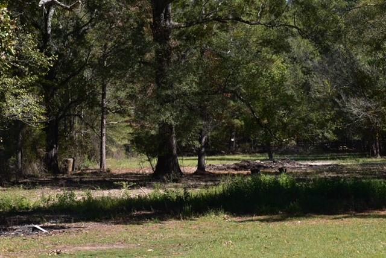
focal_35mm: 112
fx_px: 1207
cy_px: 129
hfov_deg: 18.2
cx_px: 193
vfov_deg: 12.2
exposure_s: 1/320
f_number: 11
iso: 400
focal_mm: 75
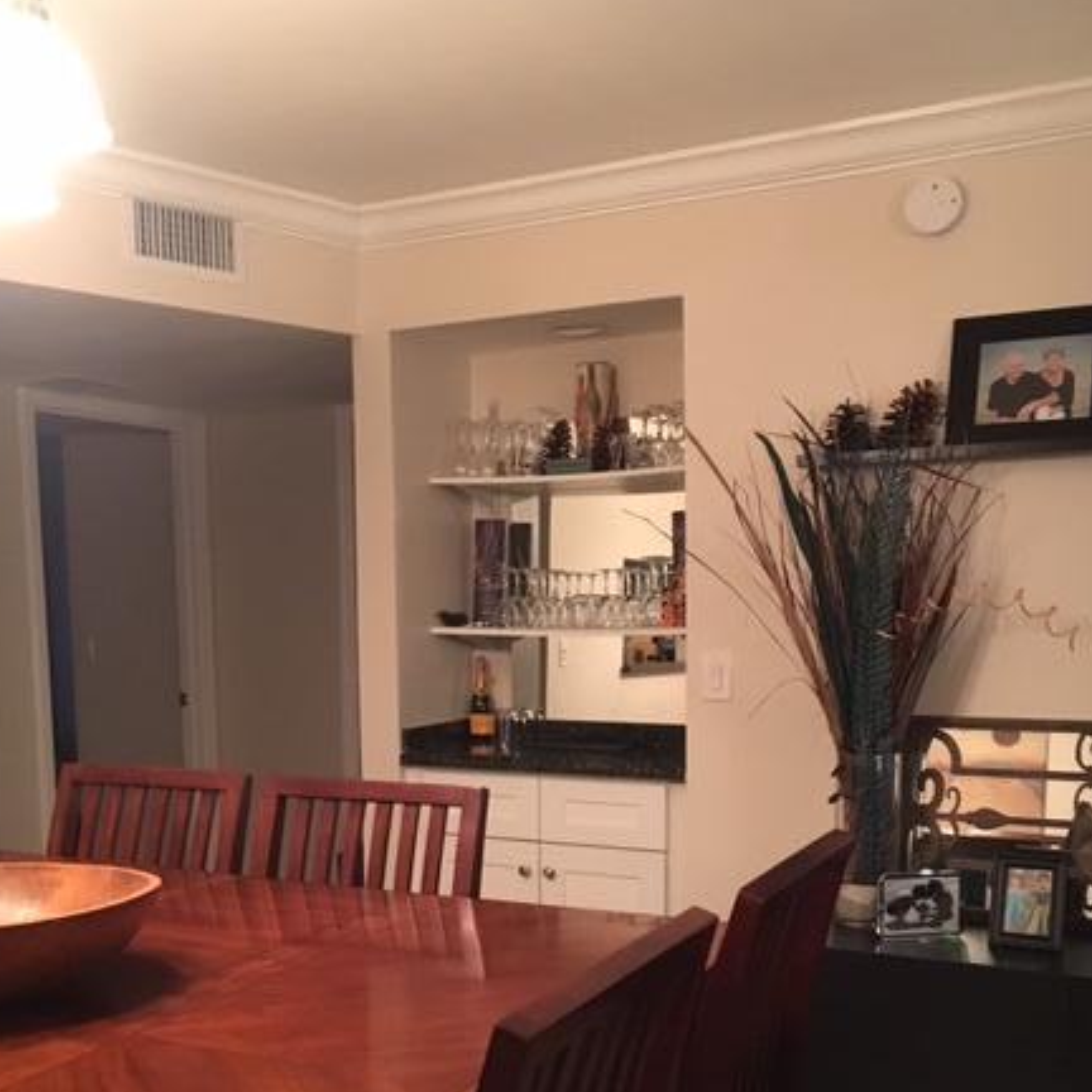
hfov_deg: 43.9
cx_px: 526
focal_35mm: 38
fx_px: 1356
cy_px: 748
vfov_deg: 43.1
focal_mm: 4.15
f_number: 2.2
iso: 320
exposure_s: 1/15
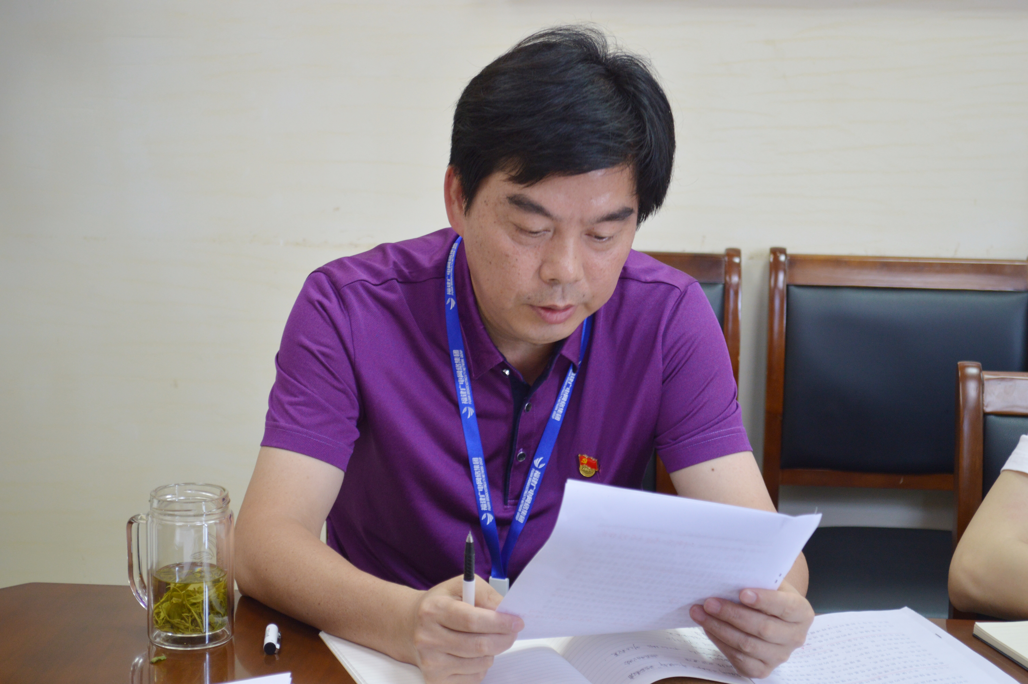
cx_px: 514
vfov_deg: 18.9
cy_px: 342
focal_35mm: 72
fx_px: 2054
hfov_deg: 28.1
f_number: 5.3
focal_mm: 48
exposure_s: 1/15
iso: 450
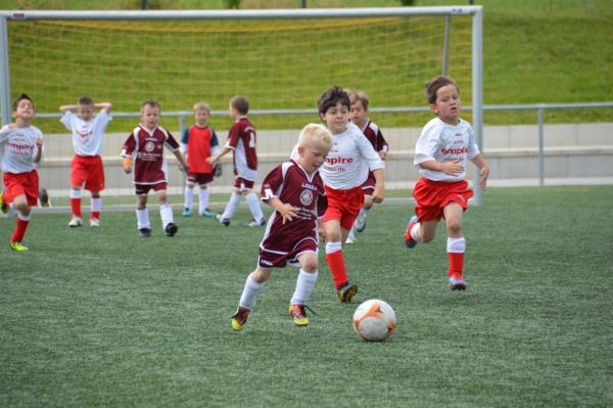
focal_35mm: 300
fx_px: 5104
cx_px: 306
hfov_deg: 6.9
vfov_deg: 4.6
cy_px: 204
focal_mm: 200
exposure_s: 1/1000
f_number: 5.6
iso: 400
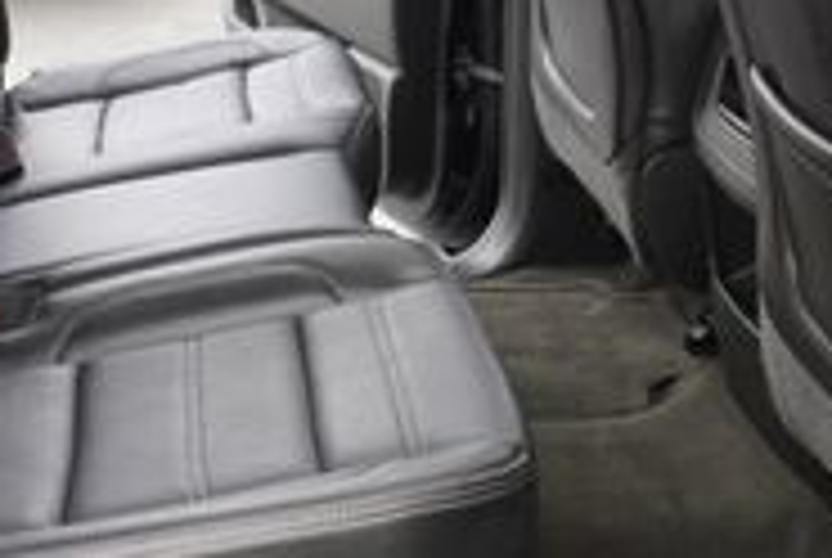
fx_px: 1921
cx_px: 216
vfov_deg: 16.4
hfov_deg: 24.2
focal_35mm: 83
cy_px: 90
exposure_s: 1/60
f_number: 4
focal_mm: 16
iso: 250
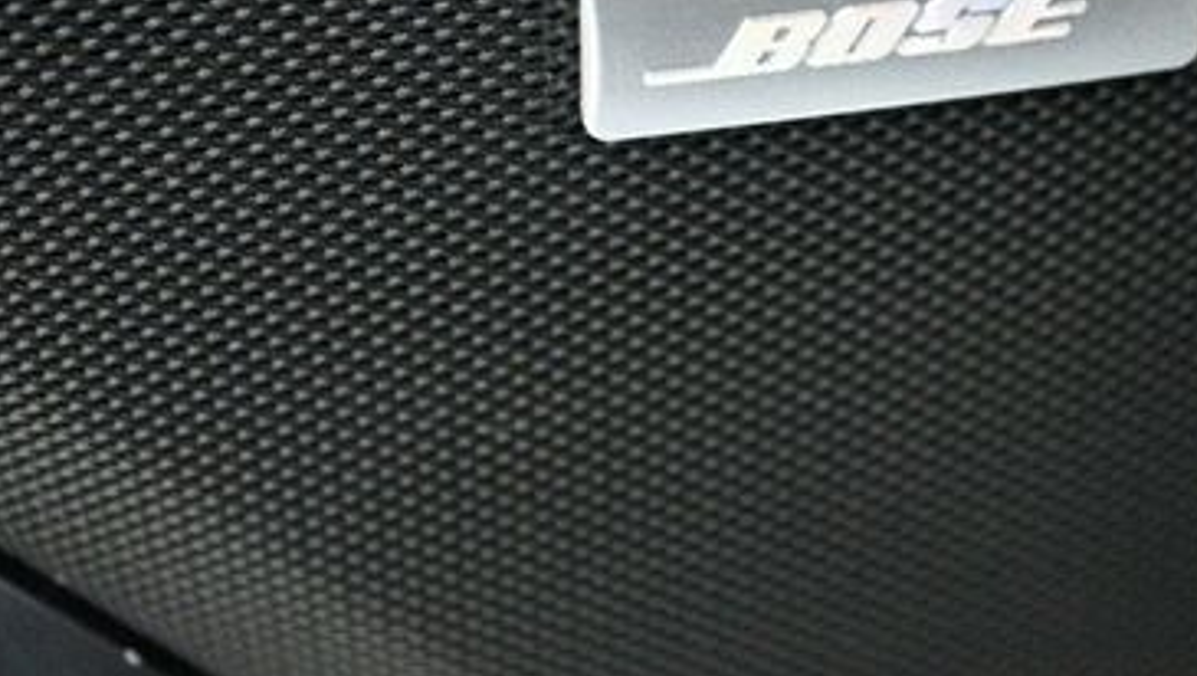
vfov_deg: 11.0
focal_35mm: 110
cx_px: 876
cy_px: 39
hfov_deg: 19.3
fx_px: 3494
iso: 8000
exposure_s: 1/60
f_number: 5.3
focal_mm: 40
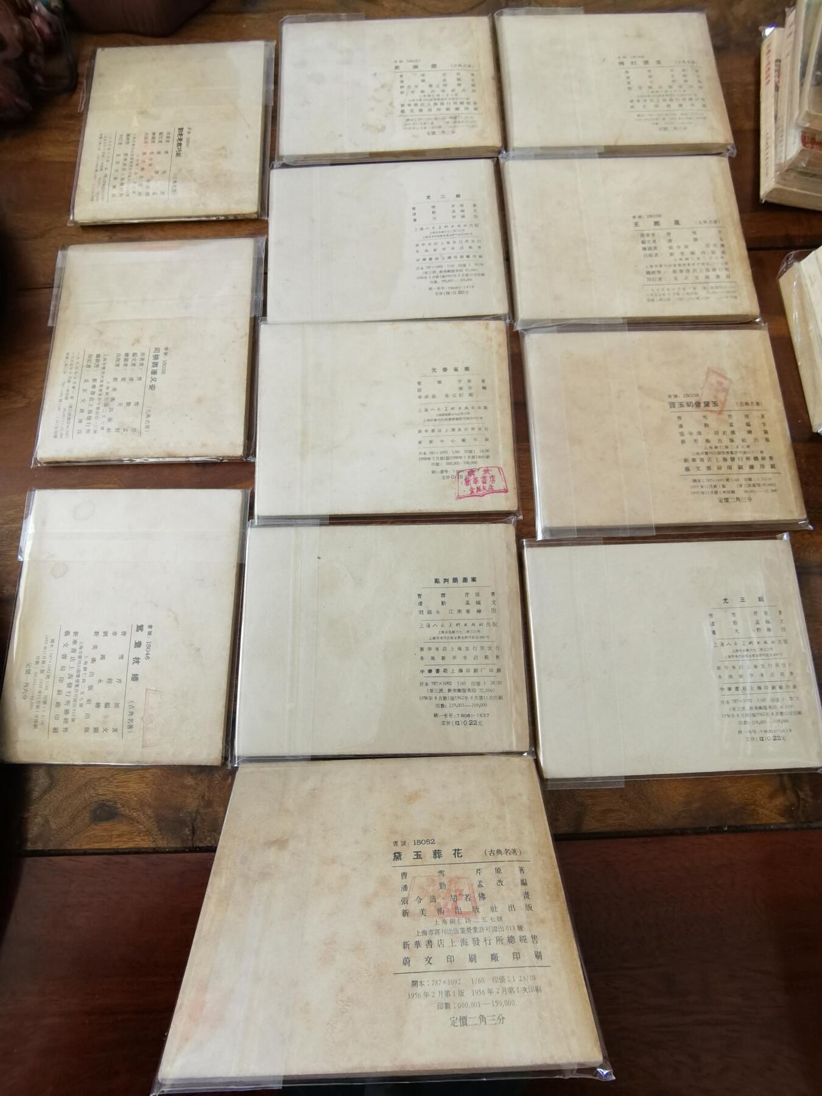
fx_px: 538
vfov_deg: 91.0
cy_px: 548
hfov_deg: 74.7
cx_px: 411
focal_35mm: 17
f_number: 2.2
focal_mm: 2.26
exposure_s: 1/60
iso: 160
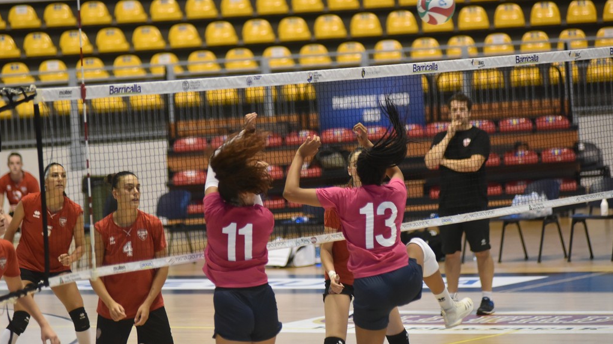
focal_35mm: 214
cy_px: 121
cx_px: 279
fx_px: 3478
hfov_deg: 10.1
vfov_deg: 5.7
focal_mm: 185
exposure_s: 1/800
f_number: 2.8
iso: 3200
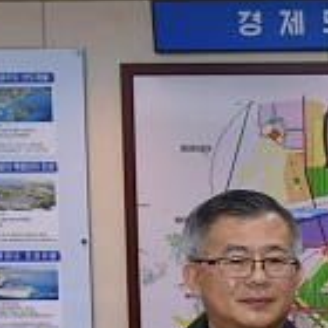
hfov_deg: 11.7
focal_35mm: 132
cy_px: 378
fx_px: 1415
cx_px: 672
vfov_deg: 12.9
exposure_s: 1/200
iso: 2000
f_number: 6.3
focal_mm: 31
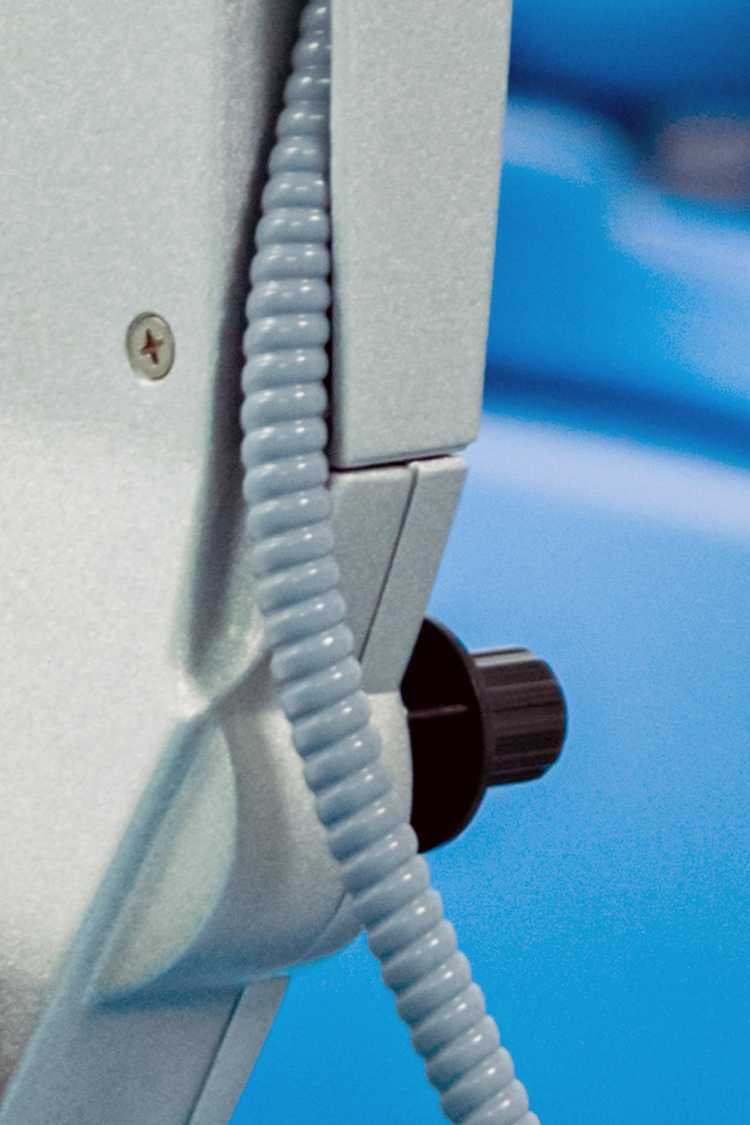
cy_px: 1260
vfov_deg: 5.1
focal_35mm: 402
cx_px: -997
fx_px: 12557
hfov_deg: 3.4
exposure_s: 1/160
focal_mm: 68
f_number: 4
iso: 800
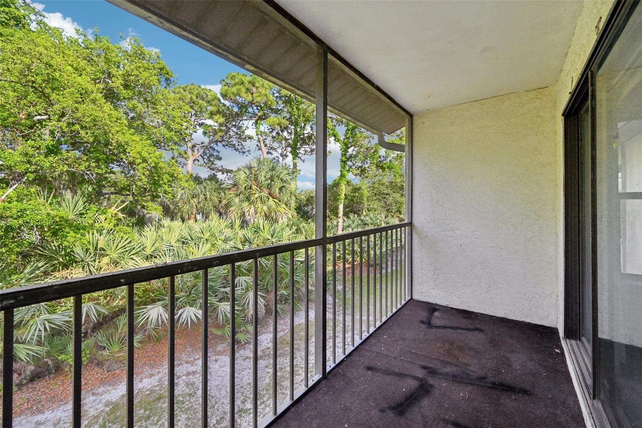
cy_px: 214
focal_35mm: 14
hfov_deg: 104.3
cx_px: 321
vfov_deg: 81.2
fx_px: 250
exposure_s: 1/800
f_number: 9
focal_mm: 14
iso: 2500
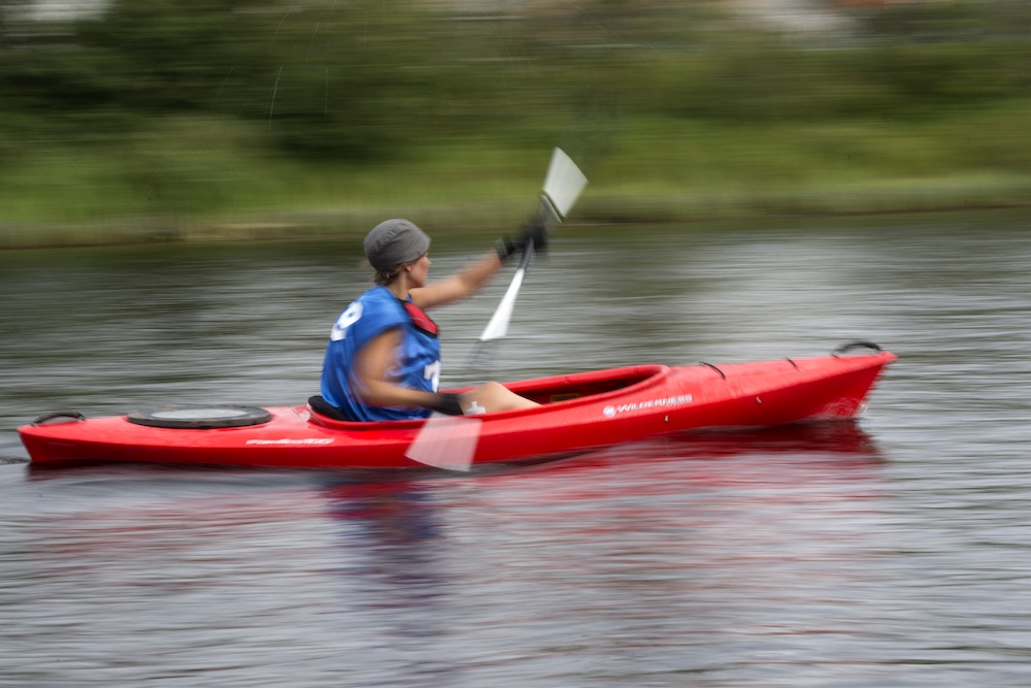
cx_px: 516
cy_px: 344
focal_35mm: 110
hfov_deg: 18.6
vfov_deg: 12.5
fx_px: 3151
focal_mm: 110
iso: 50
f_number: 22
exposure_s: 1/8
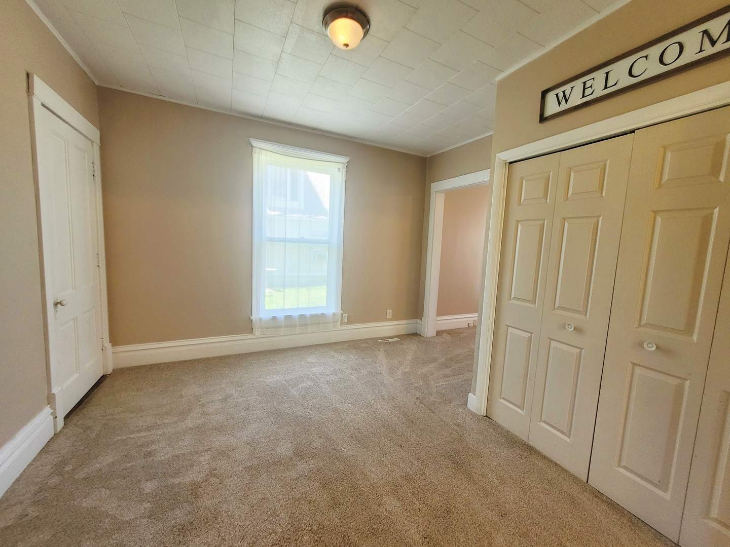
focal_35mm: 13
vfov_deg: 89.9
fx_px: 274
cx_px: 365
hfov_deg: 106.2
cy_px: 274
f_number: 2.2
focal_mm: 1.74
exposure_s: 1/60
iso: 160
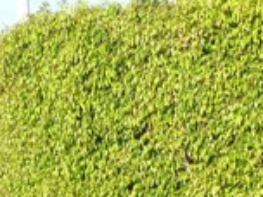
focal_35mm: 118
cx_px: 125
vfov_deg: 11.7
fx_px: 897
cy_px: 349
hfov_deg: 16.7
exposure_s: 1/200
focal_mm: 5
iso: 80
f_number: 3.3
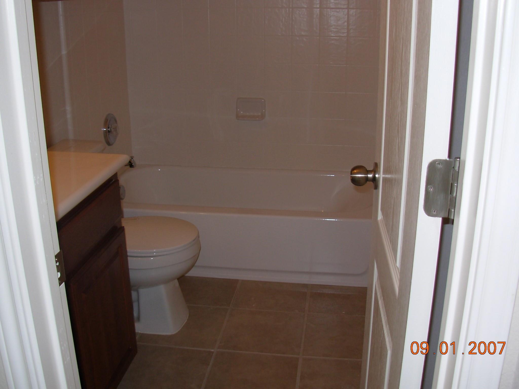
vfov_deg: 37.7
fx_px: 570
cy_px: 194
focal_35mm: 38
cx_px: 260
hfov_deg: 49.0
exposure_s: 1/32
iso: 50
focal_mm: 6.3
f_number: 2.9
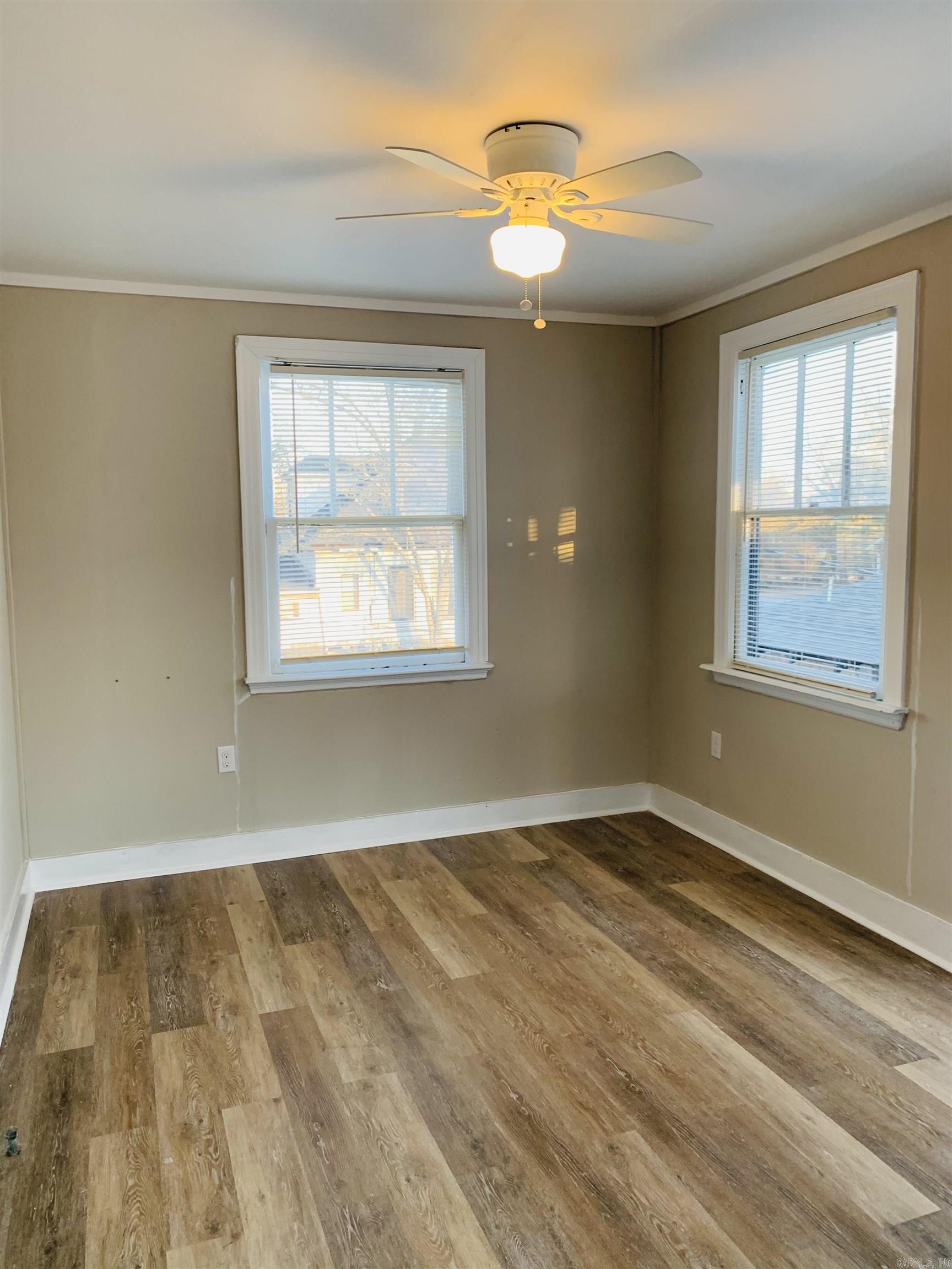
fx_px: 953
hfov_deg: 53.1
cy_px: 634
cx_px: 476
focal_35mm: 26
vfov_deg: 67.3
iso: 100
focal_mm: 4.25
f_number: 1.8
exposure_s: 1/74
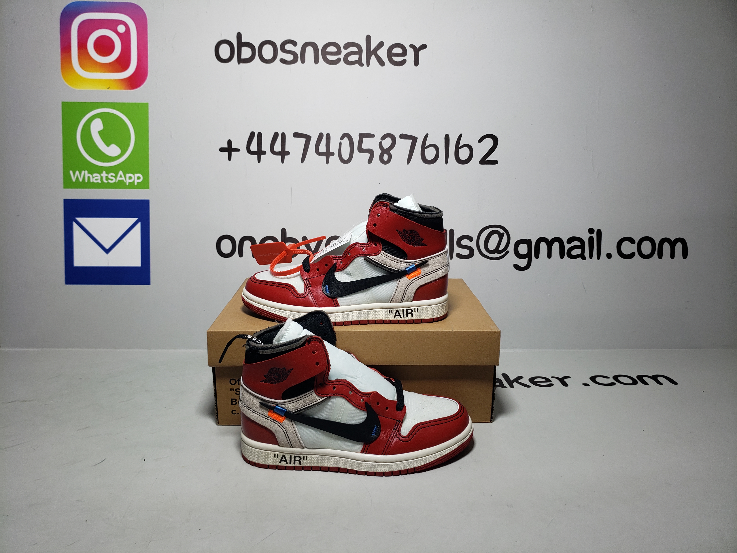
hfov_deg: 67.3
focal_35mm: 26
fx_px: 554
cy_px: 276
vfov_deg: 53.1
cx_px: 368
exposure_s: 1/485
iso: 50
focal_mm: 4.3
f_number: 1.5
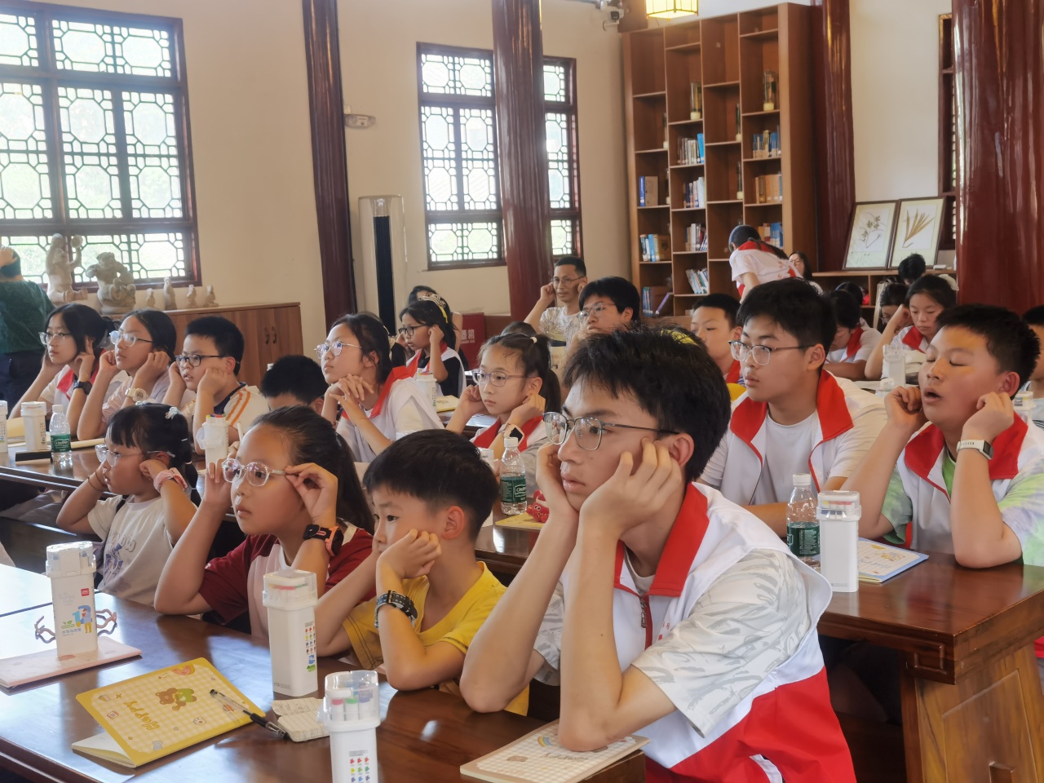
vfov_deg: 32.9
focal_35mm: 44
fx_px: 1327
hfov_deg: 42.9
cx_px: 522
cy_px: 392
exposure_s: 1/100
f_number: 1.9
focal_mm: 6.71
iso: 160
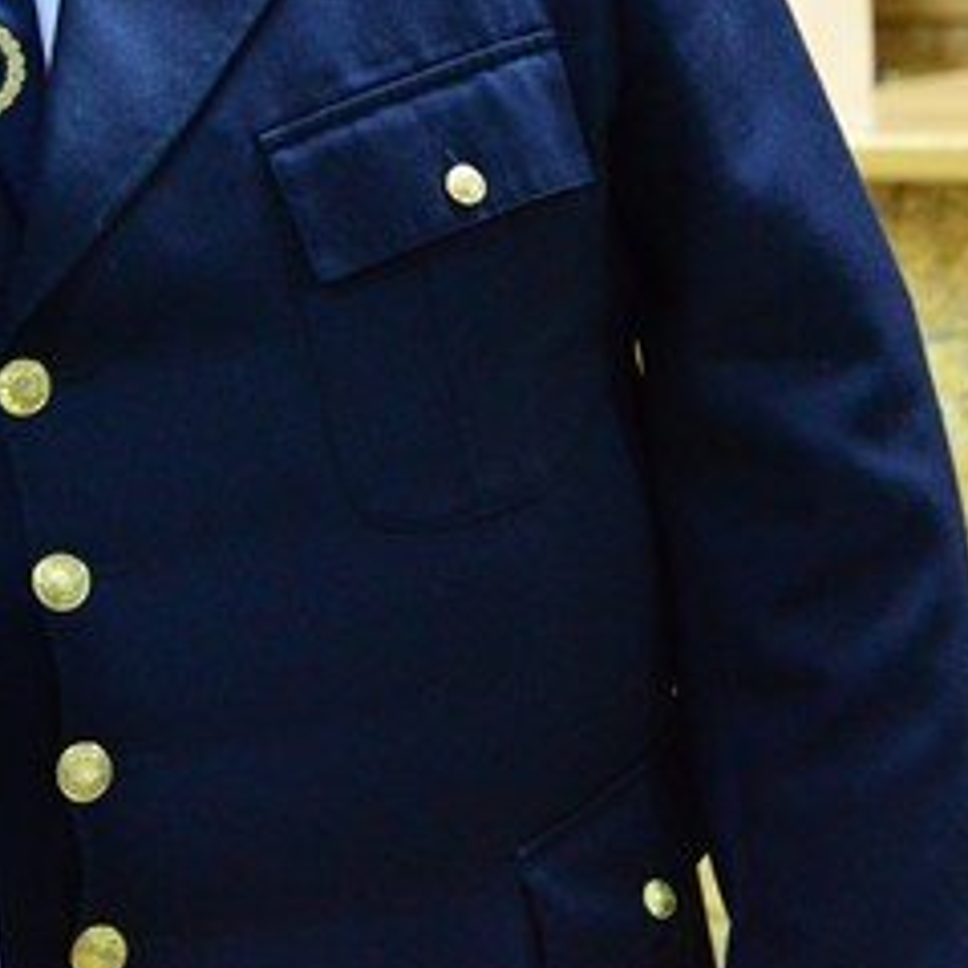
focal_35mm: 164
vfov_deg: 10.6
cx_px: -312
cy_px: -41
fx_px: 5189
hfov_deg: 10.4
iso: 6400
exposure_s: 1/60
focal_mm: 55
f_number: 4
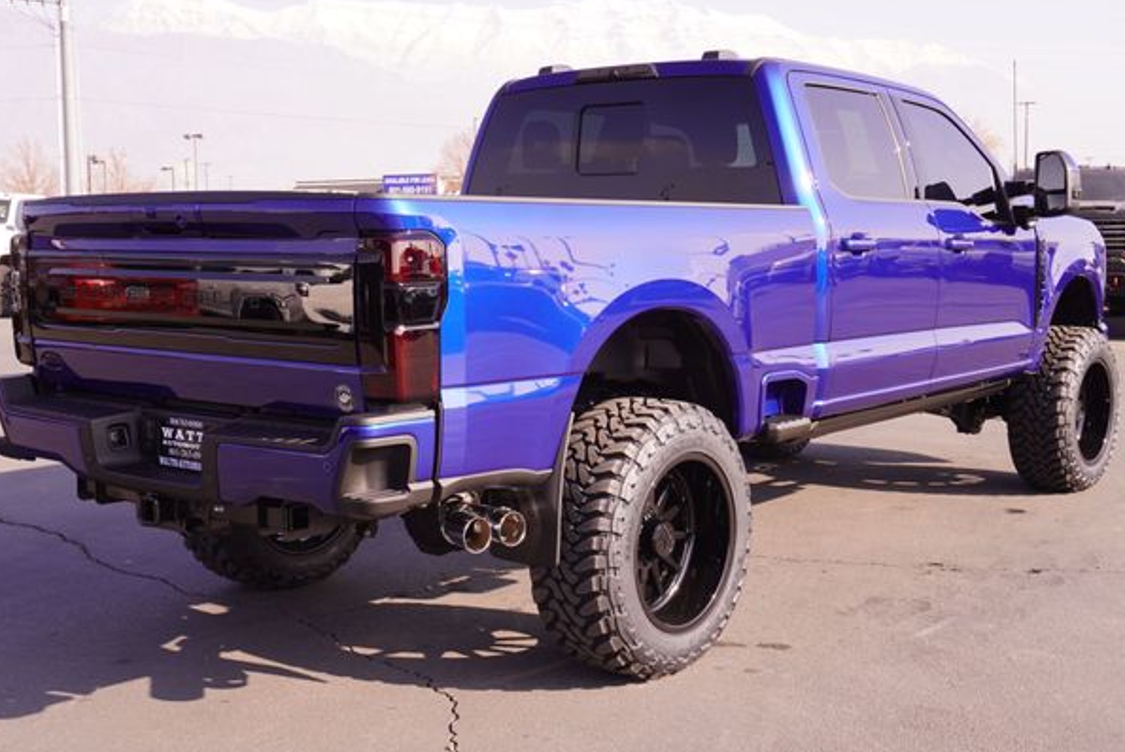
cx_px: 580
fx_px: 1362
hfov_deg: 44.9
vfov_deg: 30.9
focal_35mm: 44
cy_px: 384
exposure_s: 1/100
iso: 100
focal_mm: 27
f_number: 8
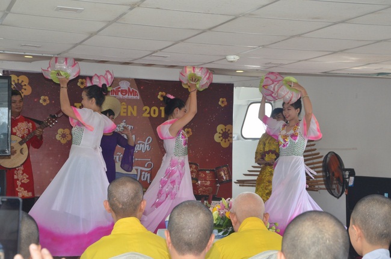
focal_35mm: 78
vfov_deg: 17.4
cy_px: 130
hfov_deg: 26.0
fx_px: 846
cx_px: 196
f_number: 9
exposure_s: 1/250
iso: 1000
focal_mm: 52
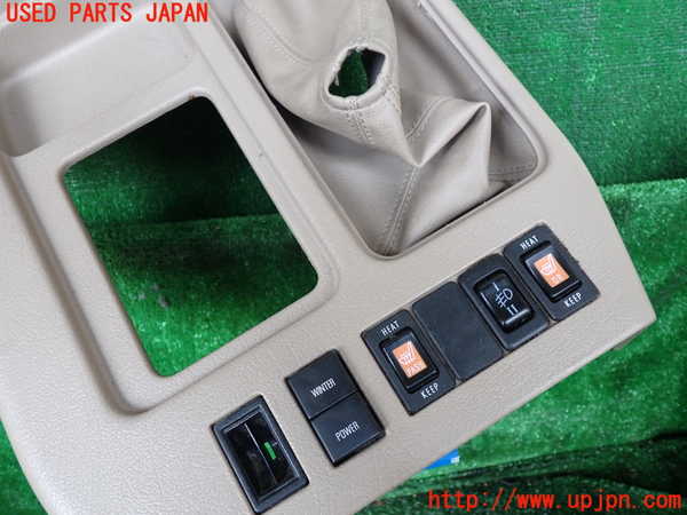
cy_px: 258
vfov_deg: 46.8
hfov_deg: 60.0
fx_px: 595
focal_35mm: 30
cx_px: 344
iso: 200
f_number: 2.3
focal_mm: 5.4
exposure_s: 1/50
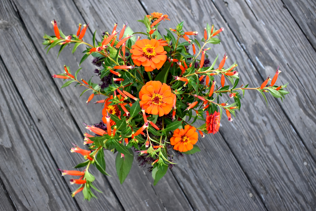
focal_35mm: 40
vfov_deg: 33.0
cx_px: 158
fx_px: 355
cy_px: 106
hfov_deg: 47.9
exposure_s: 1/125
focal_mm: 27
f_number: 4
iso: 1100
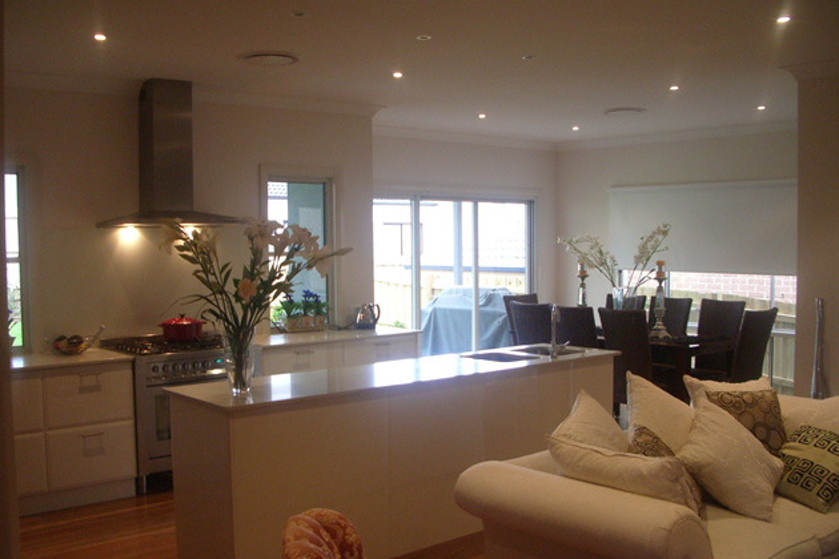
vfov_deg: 35.9
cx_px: 421
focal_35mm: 37
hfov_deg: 51.9
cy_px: 311
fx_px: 862
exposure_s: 1/25
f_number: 2.6
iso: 200
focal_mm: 5.8
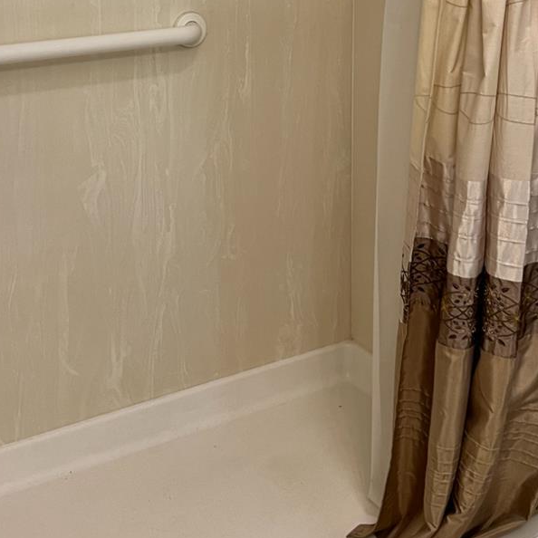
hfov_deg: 29.5
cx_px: 238
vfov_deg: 28.5
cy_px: 63
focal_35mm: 58
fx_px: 1020
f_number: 1.5
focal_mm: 5.7
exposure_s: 1/60
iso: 100
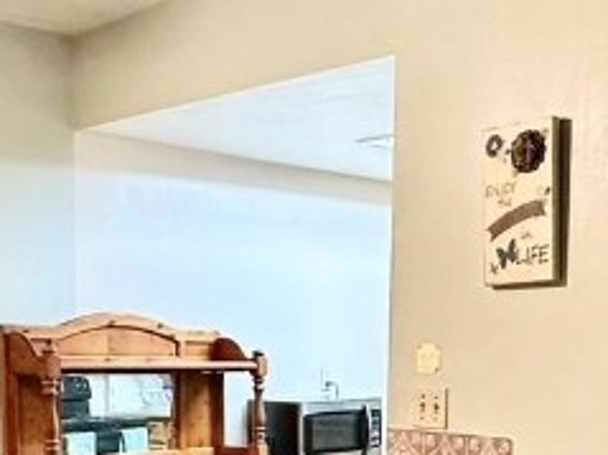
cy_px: 486
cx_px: 305
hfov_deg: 32.2
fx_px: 1053
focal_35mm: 60
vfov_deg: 23.1
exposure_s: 1/60
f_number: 2.2
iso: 400
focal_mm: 2.22
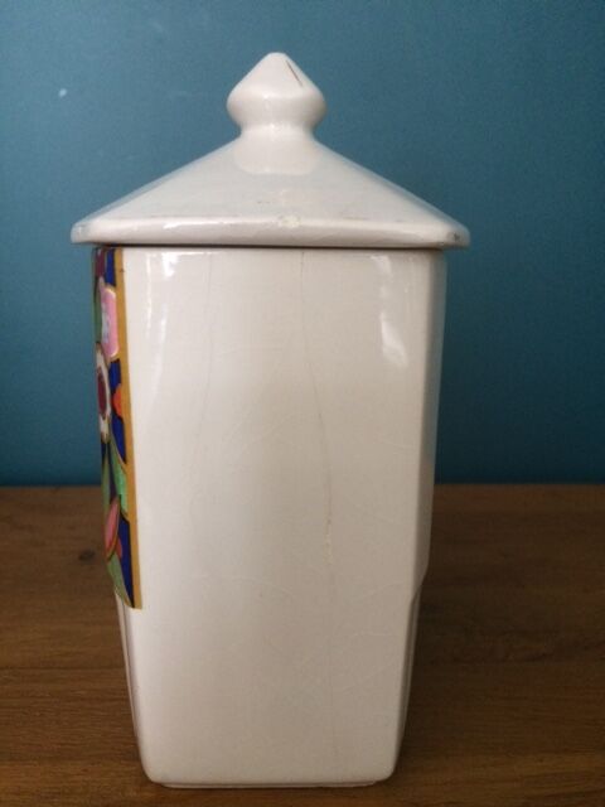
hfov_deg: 48.2
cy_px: 404
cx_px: 302
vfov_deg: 61.7
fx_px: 676
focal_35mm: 29
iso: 320
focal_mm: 4.15
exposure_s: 1/33
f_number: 2.2
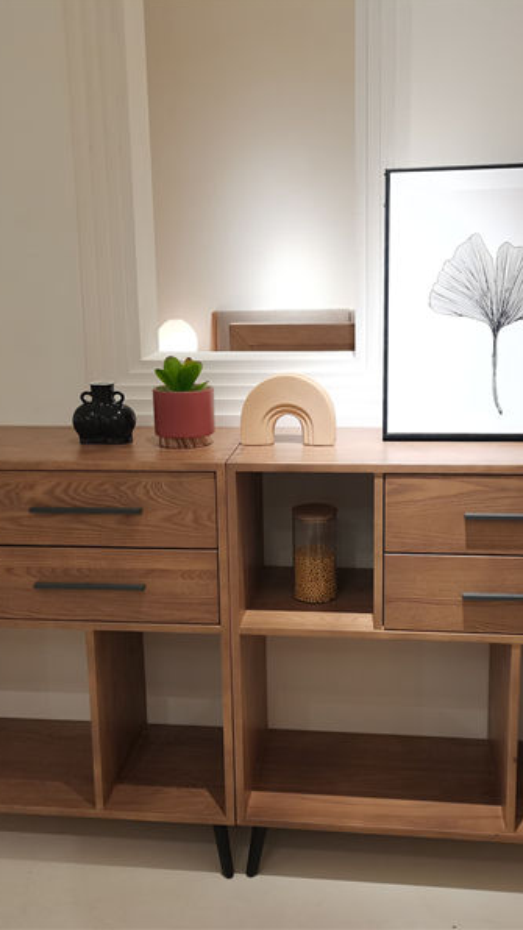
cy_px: 463
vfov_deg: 52.8
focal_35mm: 38
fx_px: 937
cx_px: 264
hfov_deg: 31.2
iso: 160
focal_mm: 5.58
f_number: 1.8
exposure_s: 1/100
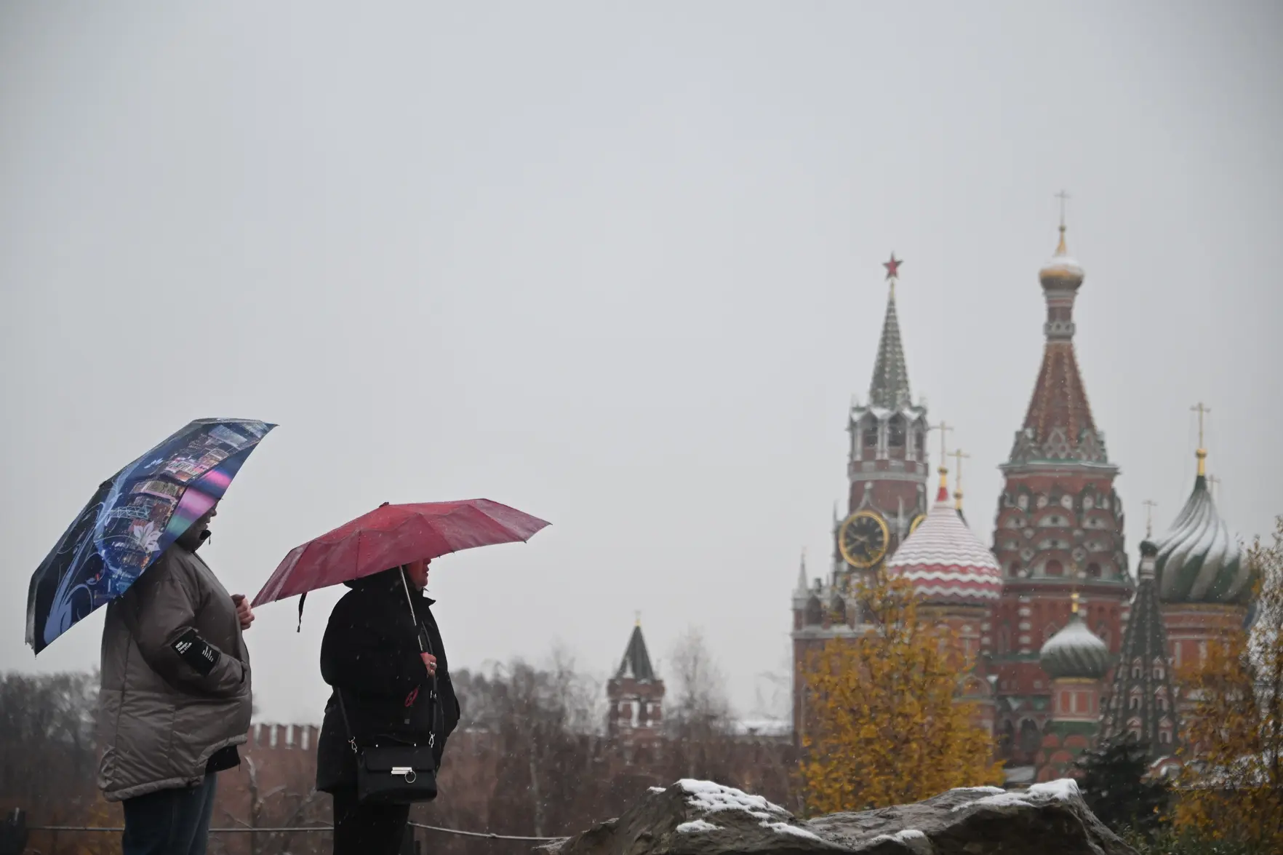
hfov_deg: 18.3
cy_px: 428
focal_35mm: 112
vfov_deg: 12.2
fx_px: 3990
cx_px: 642
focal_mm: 112
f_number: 5.3
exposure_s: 1/250
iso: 800
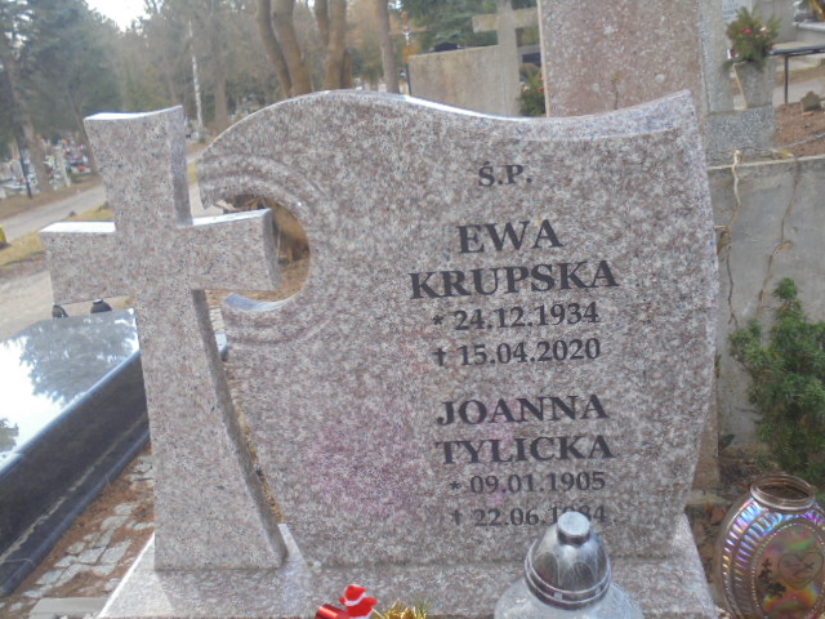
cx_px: 412
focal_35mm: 38
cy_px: 310
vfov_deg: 37.7
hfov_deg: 49.0
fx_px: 906
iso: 100
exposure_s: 1/50
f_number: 4.2
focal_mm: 6.9
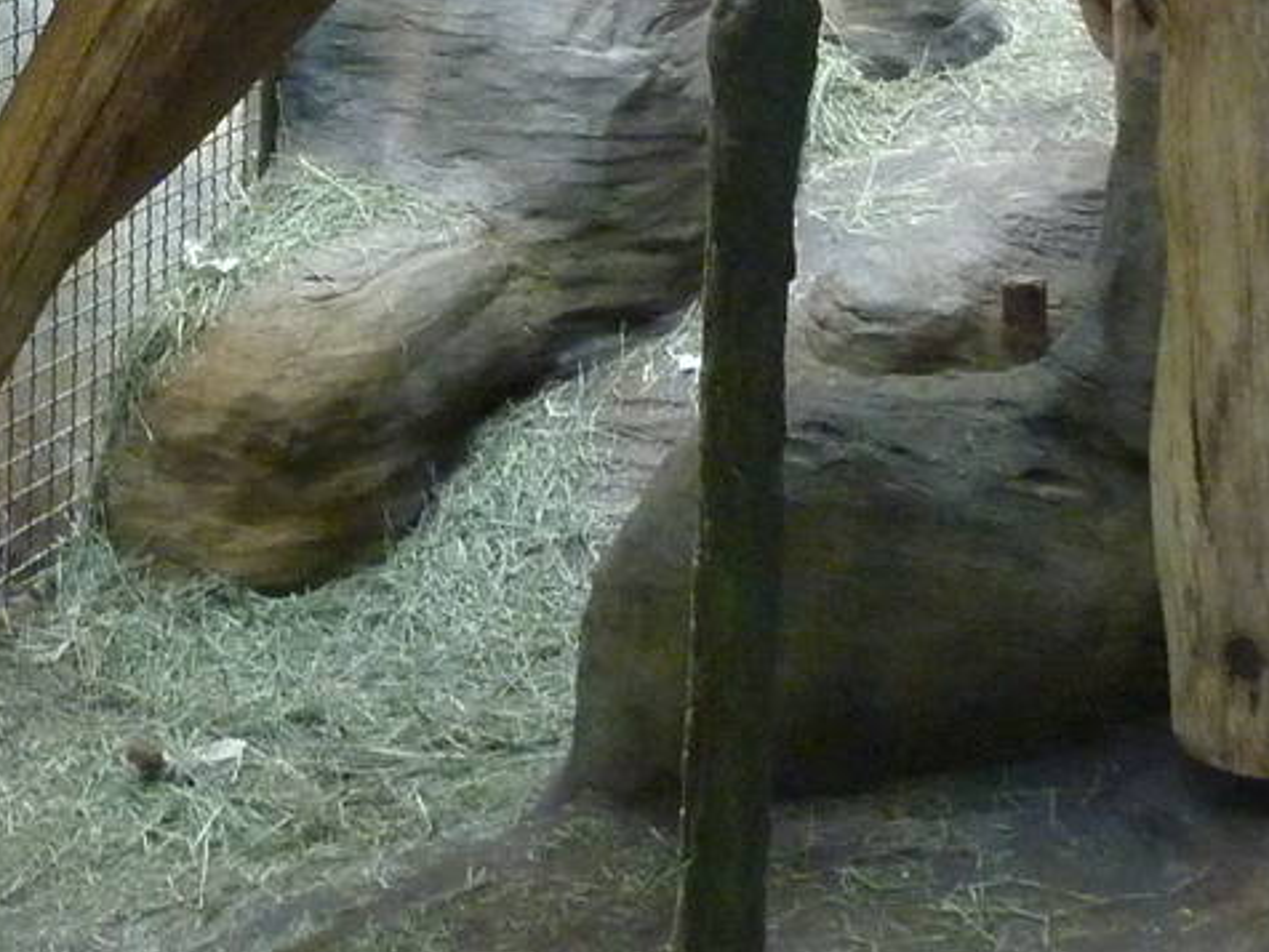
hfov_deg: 23.2
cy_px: -328
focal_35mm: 84
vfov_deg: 16.5
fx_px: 3079
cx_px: 443
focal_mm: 4.1
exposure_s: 1/30
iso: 400
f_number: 3.3
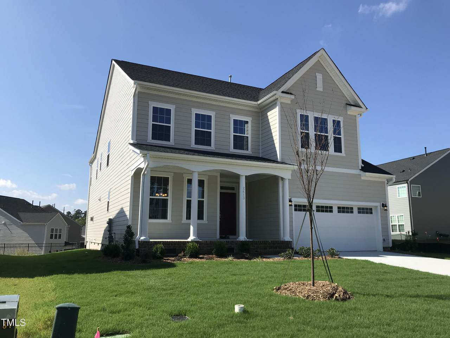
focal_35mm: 28
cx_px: 225
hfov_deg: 63.4
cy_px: 169
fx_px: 364
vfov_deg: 49.7
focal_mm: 3.99
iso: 20
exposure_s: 1/2336
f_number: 1.8
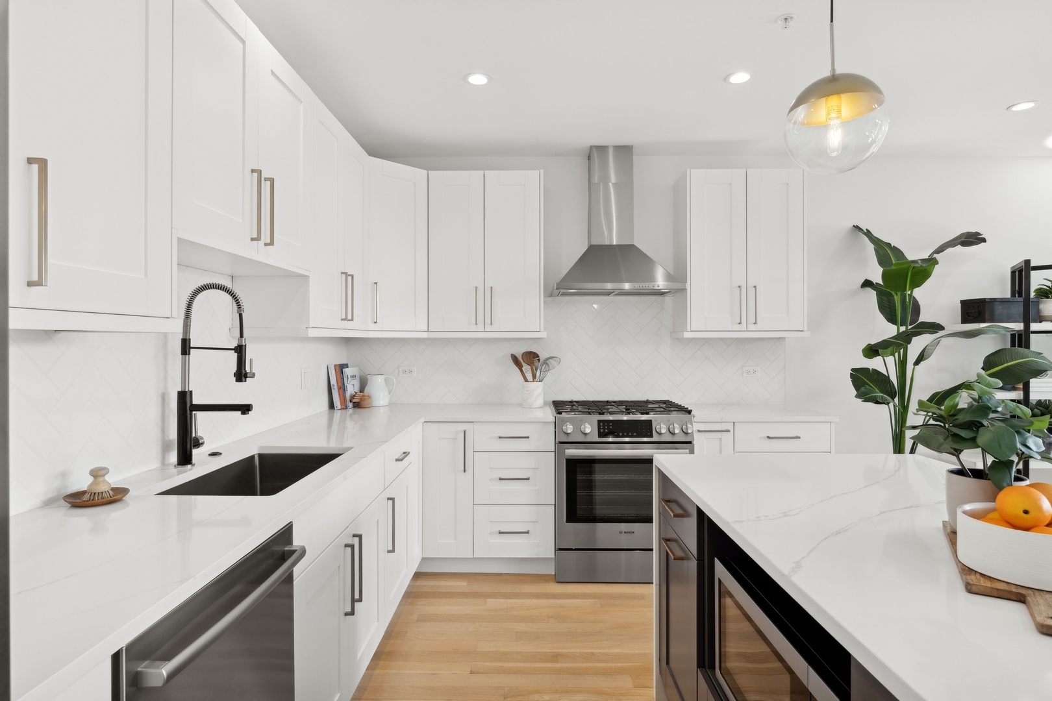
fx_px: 555
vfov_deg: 64.6
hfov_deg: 86.9
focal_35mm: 19
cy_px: 350
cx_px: 526
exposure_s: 1/80
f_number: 8
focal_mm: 19
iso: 320
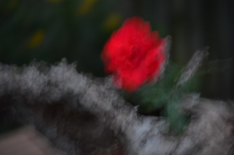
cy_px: 78
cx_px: 117
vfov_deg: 7.6
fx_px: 1167
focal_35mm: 180
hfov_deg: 11.4
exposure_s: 1/4
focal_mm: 120
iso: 640
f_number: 4.8
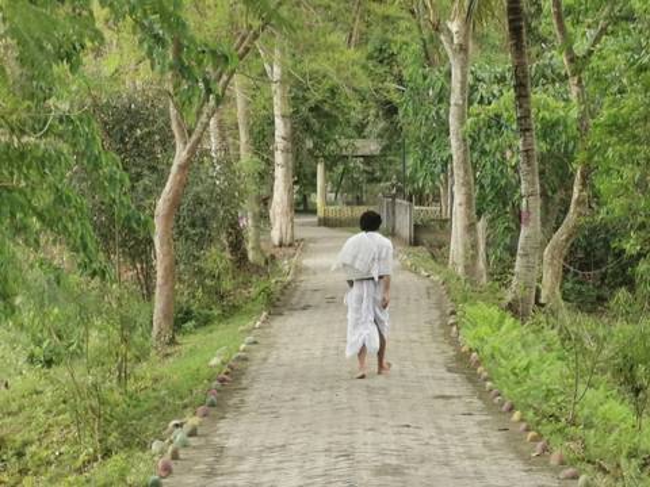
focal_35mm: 134
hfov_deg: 14.7
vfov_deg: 11.1
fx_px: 2516
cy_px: 244
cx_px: 325
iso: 50
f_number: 1.6
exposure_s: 1/236
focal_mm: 5.56
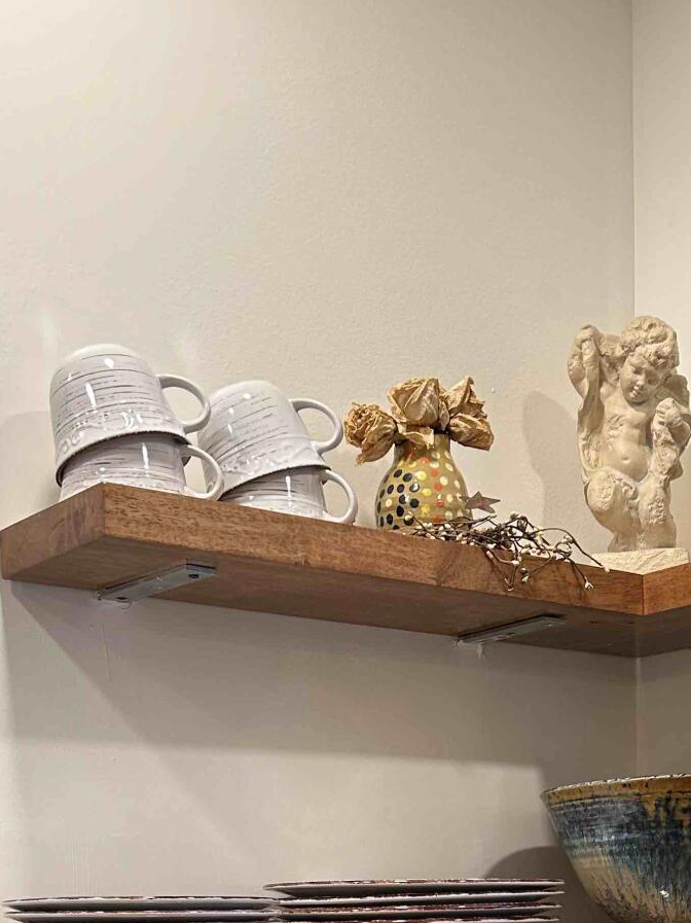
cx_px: 457
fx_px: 1545
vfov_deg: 29.9
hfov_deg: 25.1
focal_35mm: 58
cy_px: 1010
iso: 80
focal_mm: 5.7
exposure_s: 1/60
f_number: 1.5
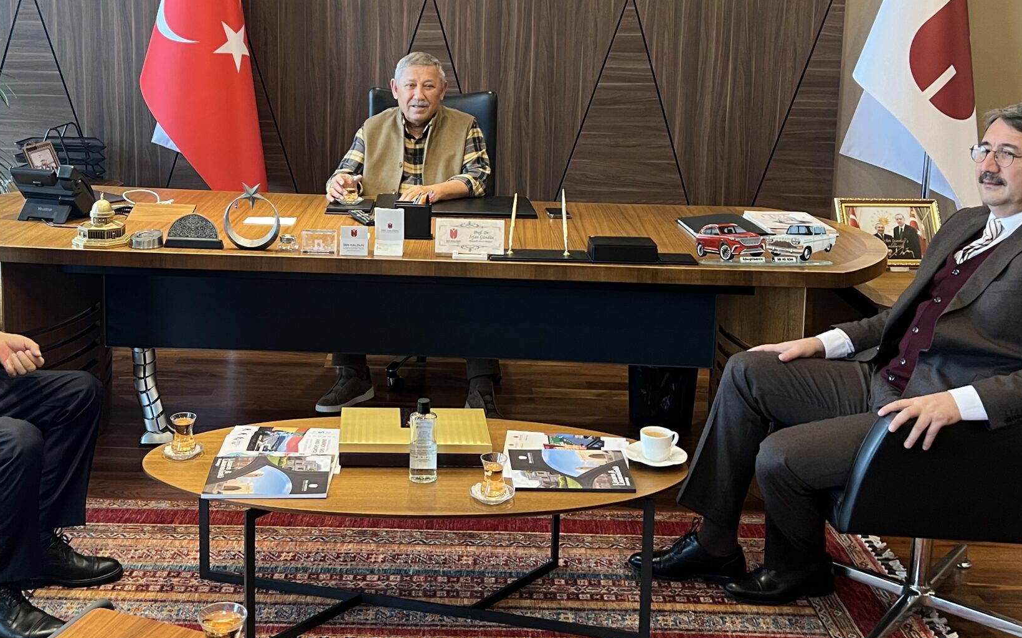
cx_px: 430
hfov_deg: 46.1
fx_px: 1197
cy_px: 159
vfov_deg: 29.4
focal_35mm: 43
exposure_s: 1/50
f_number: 1.5
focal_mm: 5.7
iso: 125
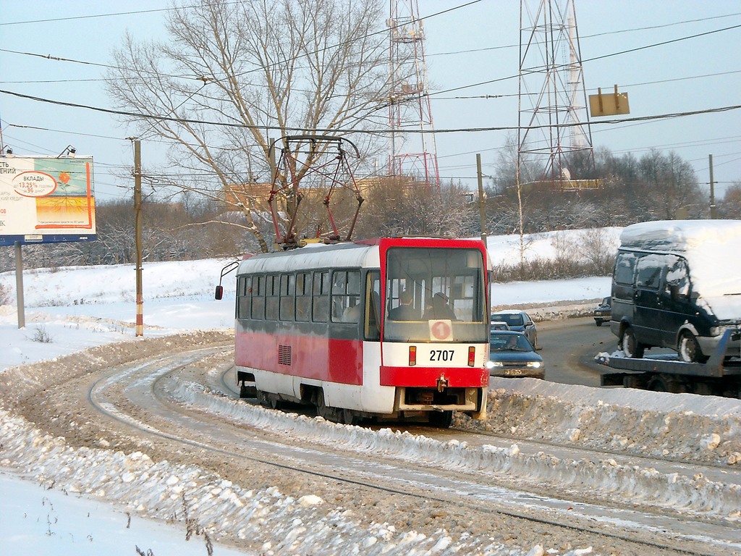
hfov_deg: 18.7
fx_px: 2248
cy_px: 278
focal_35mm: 105
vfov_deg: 14.1
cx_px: 370
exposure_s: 1/250
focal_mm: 17.1
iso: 191
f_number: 4.7
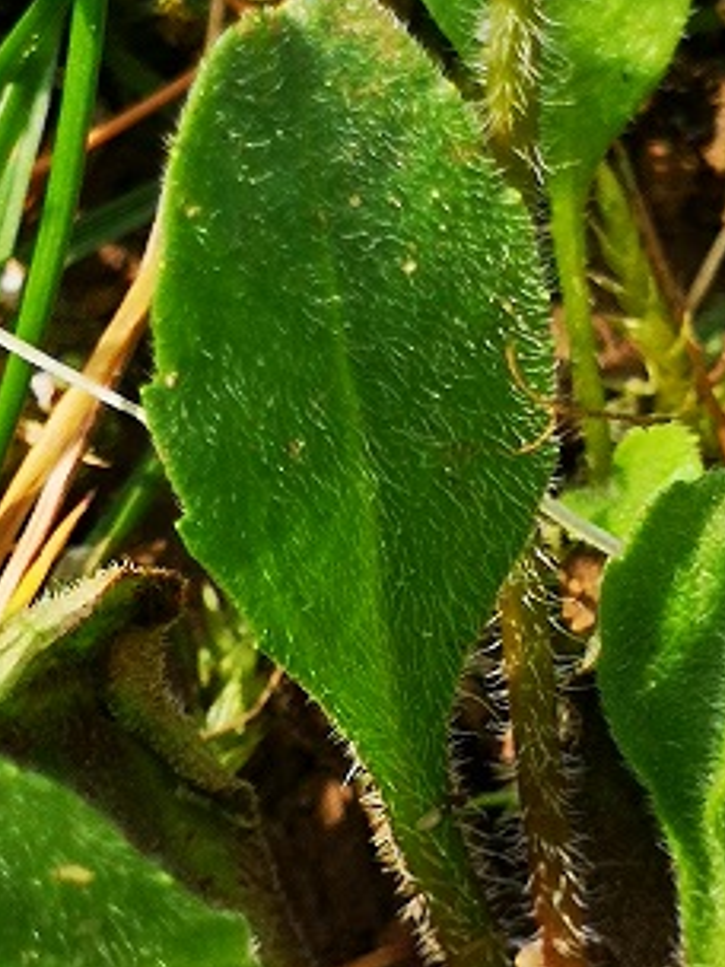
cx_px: 366
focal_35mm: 167
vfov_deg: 11.8
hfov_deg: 8.9
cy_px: 533
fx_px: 4664
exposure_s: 1/1425
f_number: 1.8
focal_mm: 3.95
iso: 50
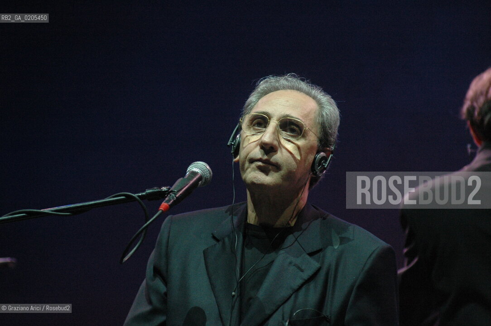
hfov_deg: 6.9
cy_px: 163
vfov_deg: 4.6
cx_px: 246
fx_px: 4087
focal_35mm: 300
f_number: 4
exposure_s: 1/125
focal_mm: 200
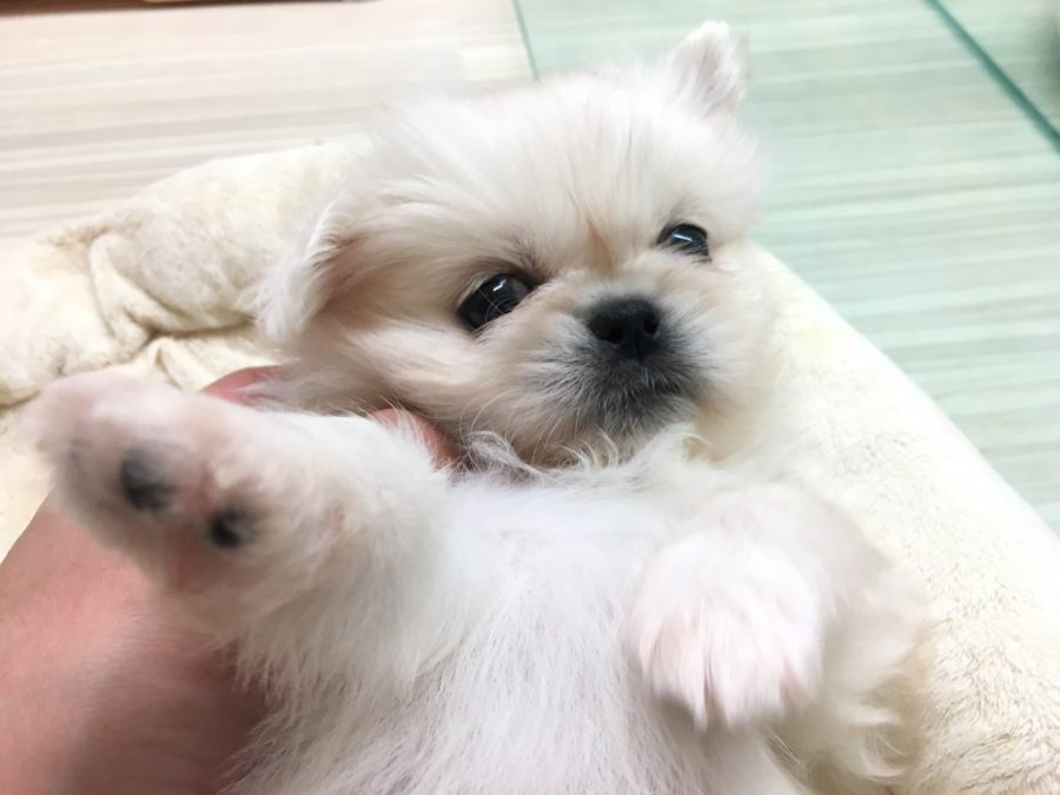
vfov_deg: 48.2
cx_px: 530
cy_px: 398
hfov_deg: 61.7
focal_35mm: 29
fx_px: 888
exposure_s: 1/30
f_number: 2.2
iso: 32
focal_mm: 4.15
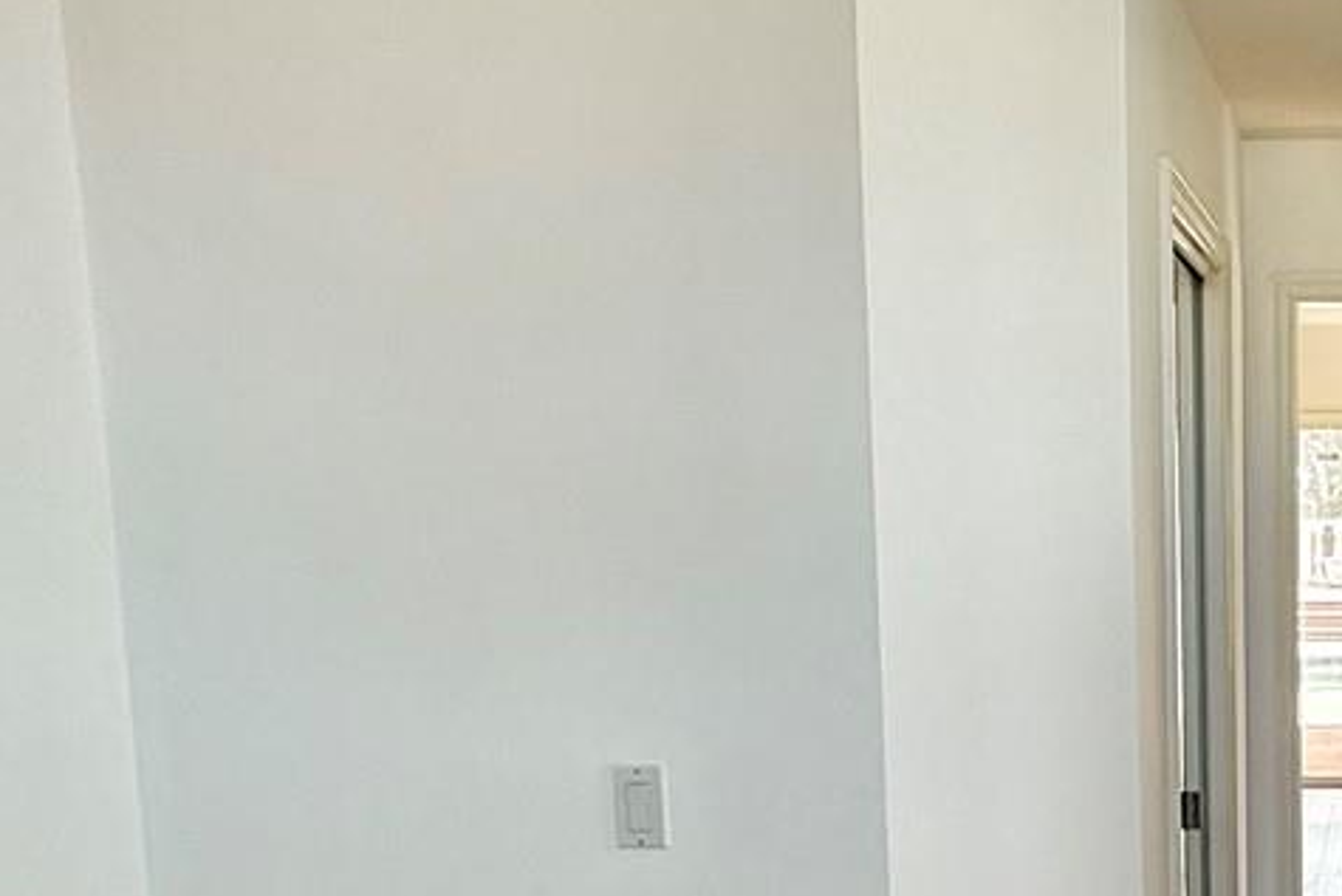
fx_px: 1827
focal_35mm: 49
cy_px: 760
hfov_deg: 36.2
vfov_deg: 26.8
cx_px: 1353
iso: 80
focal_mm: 2.22
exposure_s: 1/99
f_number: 2.2
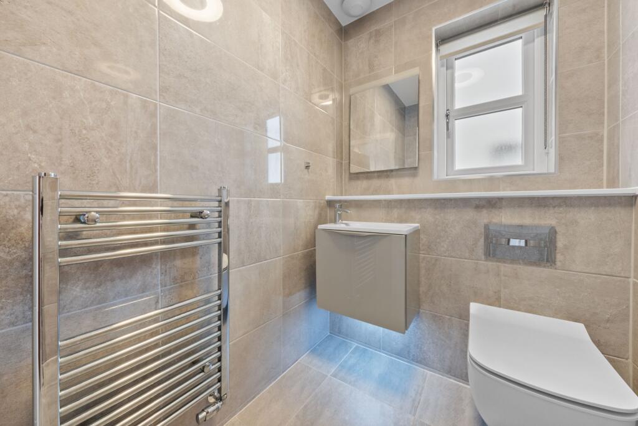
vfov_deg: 85.5
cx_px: 319
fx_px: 231
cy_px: 213
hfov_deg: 108.3
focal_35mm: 13
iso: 640
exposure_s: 4
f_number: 16
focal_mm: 13
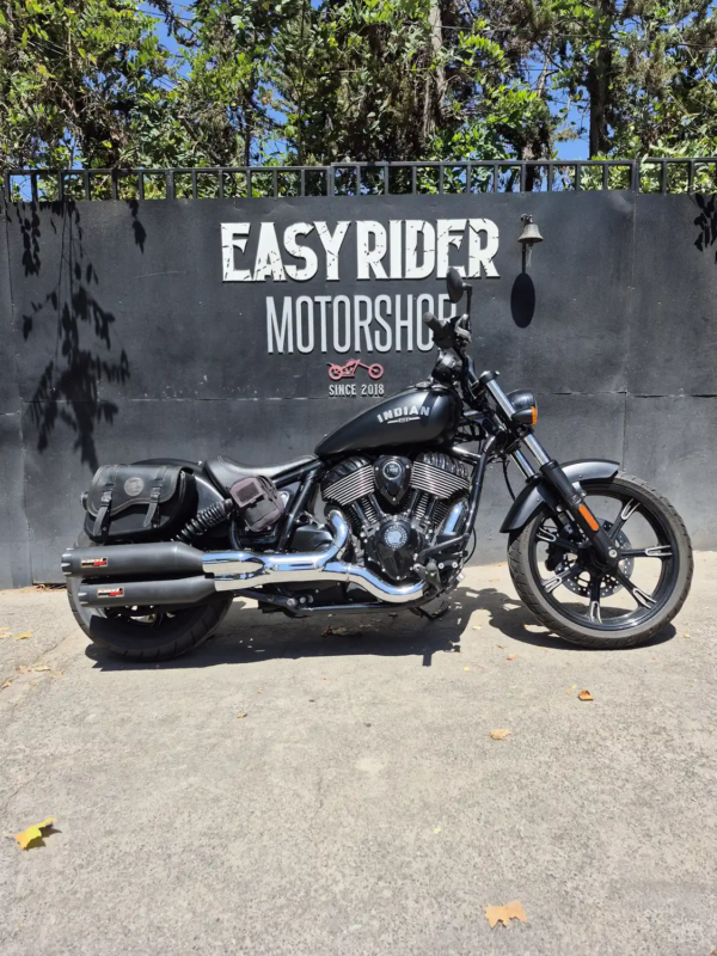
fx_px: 635
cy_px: 478
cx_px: 358
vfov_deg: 73.9
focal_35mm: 23
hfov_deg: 58.9
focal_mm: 5.4
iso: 25
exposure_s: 1/1228
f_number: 1.8
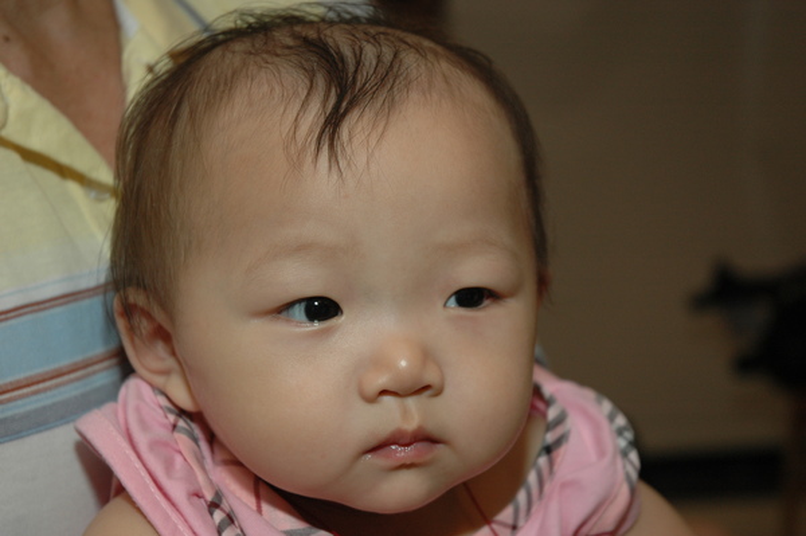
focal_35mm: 82
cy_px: 268
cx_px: 403
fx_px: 1846
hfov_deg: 24.6
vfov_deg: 16.5
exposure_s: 1/250
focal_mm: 55
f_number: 4.5
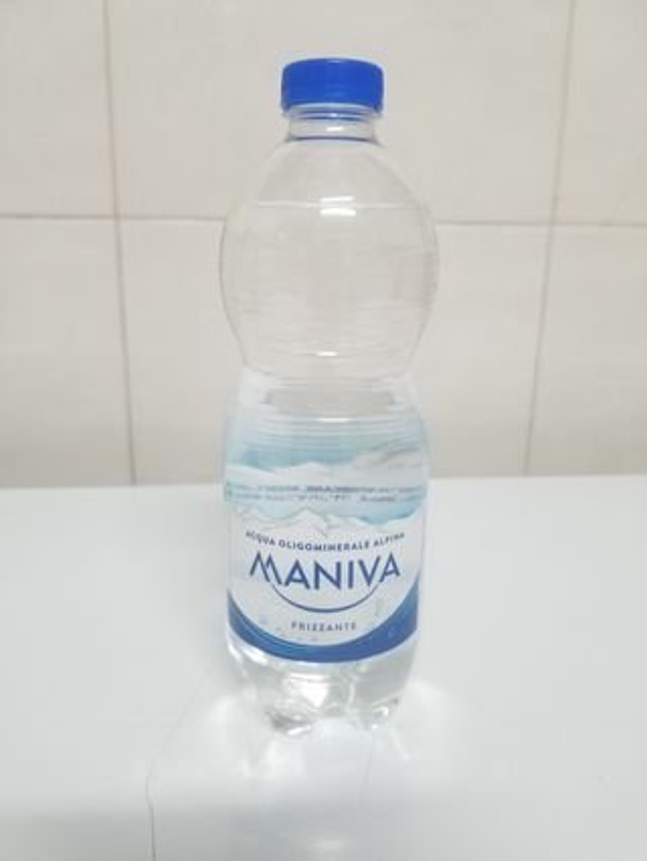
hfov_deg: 53.1
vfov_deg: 67.3
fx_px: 647
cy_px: 430
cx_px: 324
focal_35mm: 26
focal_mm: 4.3
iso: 250
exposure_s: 1/33
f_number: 1.7
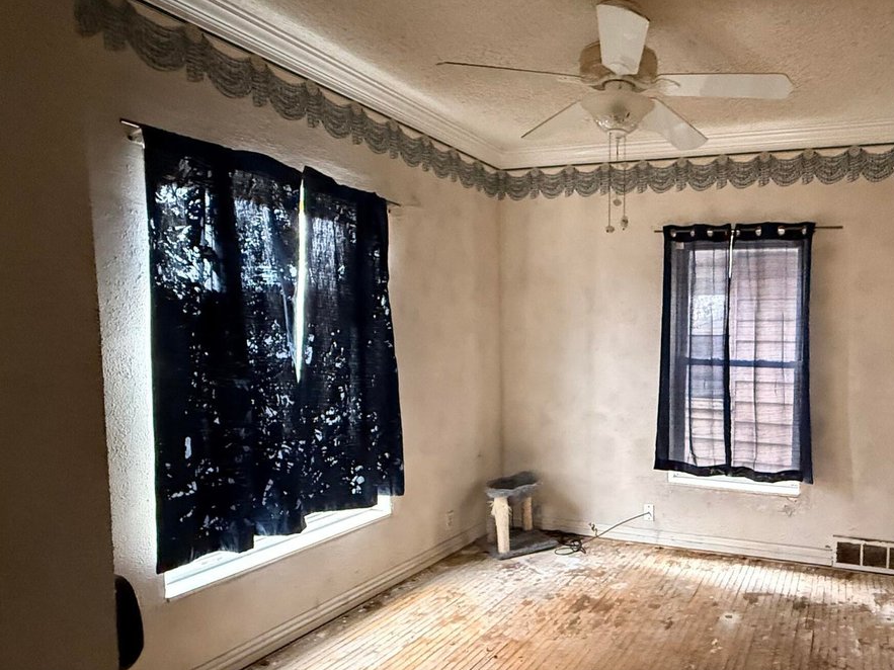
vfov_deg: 56.6
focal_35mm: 24
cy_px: 379
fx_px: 620
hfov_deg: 67.2
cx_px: 669
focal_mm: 2.22
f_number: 2.2
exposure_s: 1/60
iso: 1000
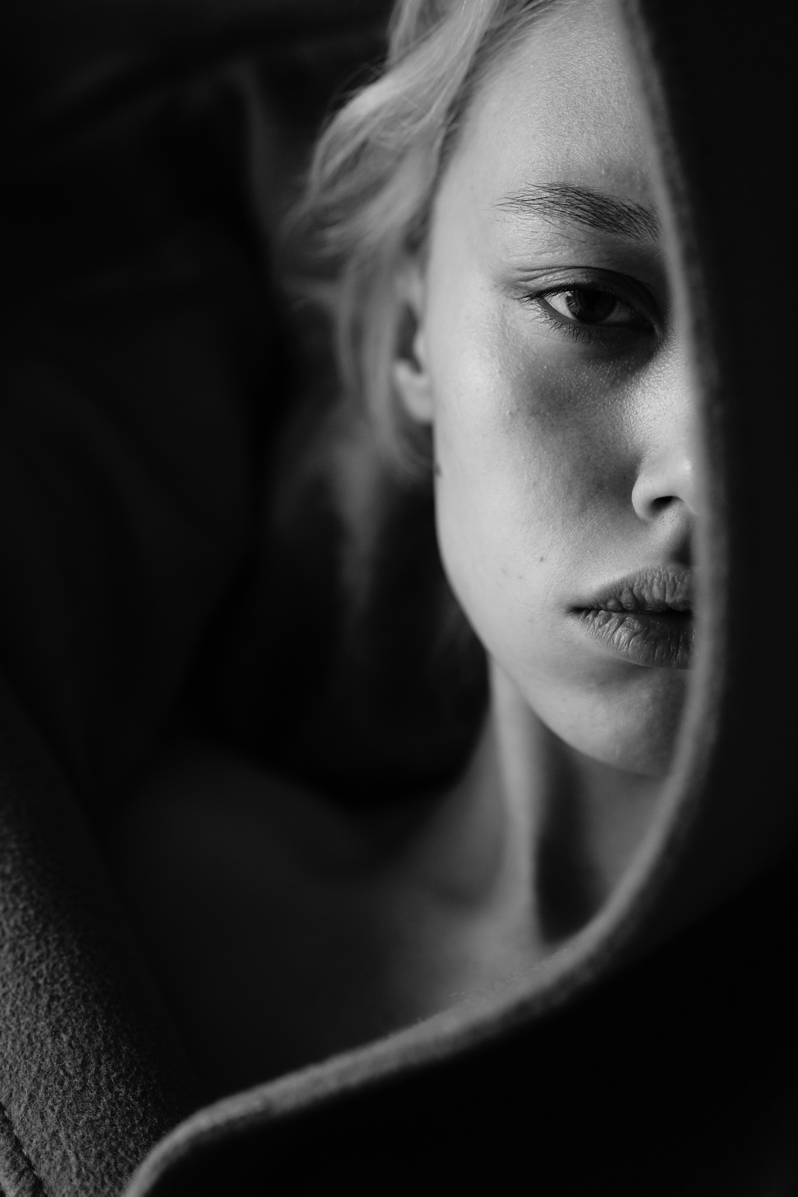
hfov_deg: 27.0
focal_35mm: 50
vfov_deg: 39.6
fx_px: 1662
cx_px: 399
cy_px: 598
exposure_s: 1/125
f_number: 2.5
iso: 1250
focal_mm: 50
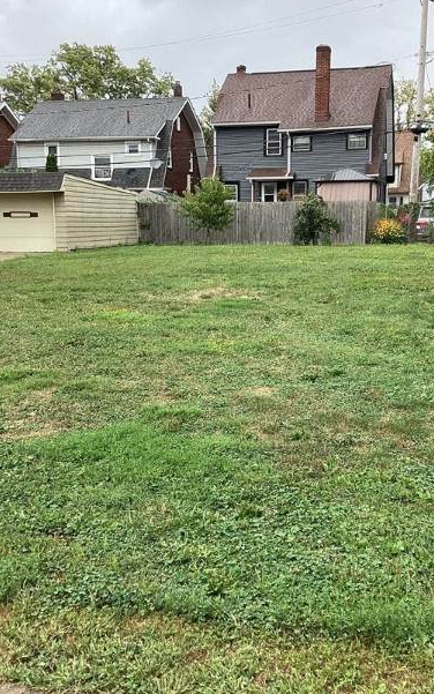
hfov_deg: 30.5
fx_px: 794
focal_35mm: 42
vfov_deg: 47.2
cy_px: 358
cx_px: 245
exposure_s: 1/261
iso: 25
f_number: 2.4
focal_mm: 3.3
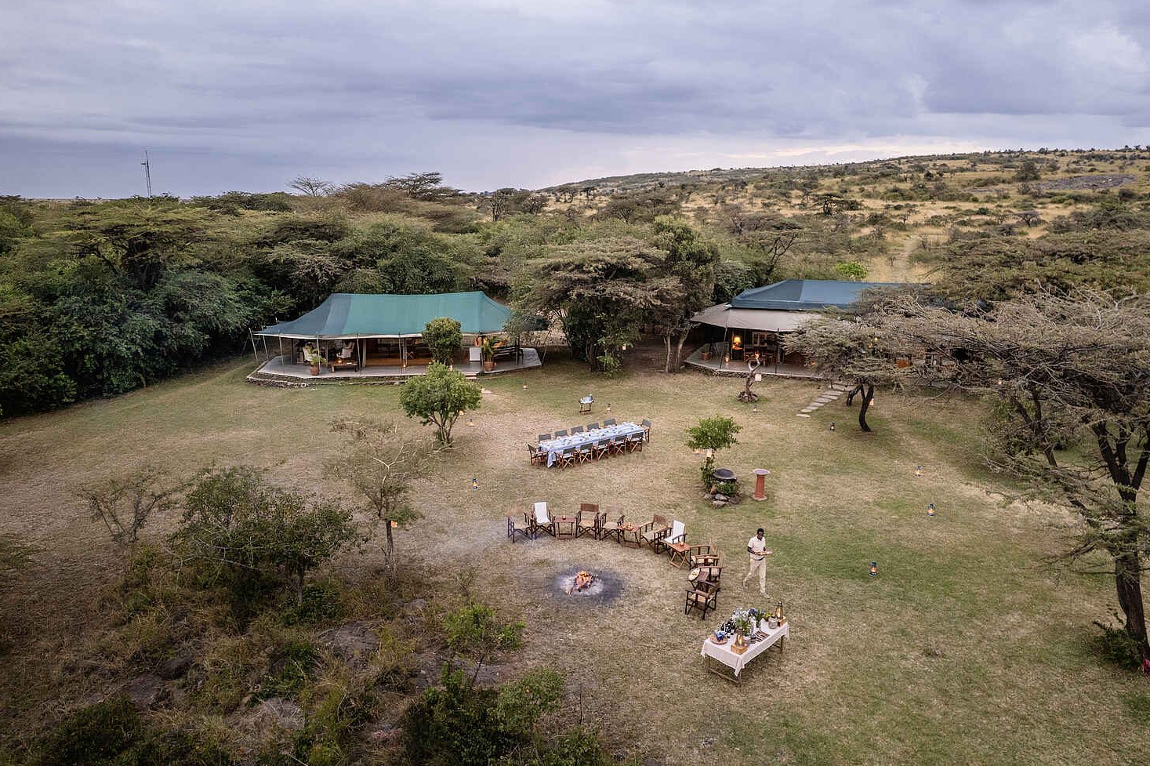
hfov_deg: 73.8
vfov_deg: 53.1
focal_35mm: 24
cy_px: 369
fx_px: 766
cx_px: 579
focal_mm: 8.38
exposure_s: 1/50
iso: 400
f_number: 2.8
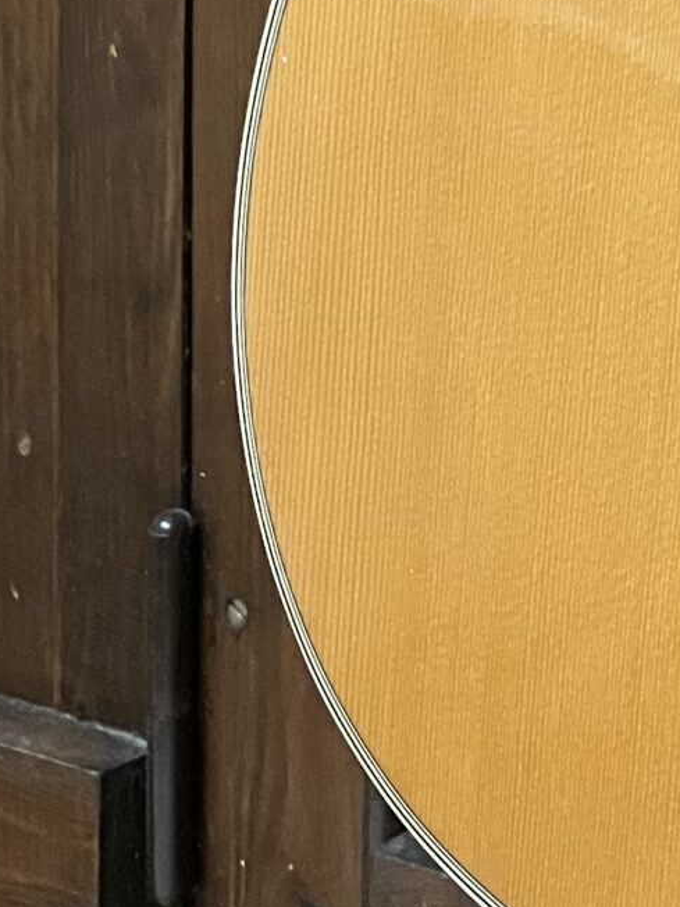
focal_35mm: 110
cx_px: 1138
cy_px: -154
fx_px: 2881
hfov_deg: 12.5
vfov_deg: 17.2
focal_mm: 3.99
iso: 320
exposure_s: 1/60
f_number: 1.8
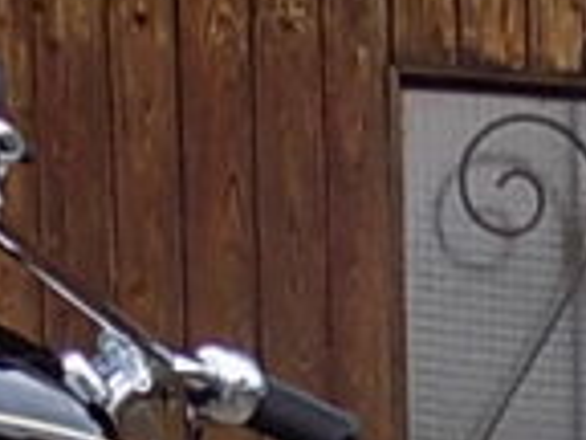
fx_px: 2759
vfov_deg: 7.8
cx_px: 671
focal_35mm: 163
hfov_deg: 11.9
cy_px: 1336
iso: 80
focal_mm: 4
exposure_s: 1/60
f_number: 3.1
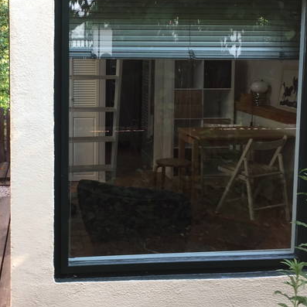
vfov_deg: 33.1
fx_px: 512
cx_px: 94
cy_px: 106
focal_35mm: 51
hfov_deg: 33.0
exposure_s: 1/50
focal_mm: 4.15
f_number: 2.2
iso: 32
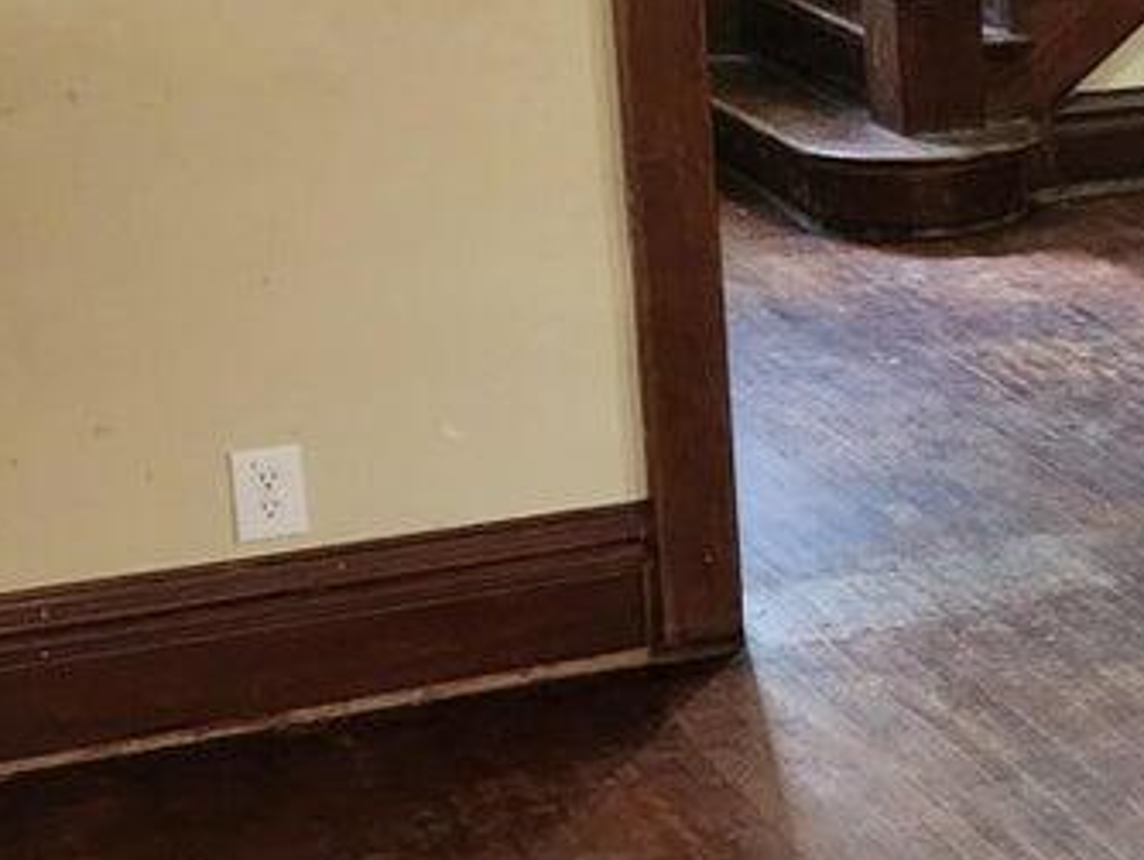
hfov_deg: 16.9
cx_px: 2108
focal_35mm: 94
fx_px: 3109
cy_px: 267
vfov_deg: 15.7
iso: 1000
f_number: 1.8
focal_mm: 5.4
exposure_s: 1/120
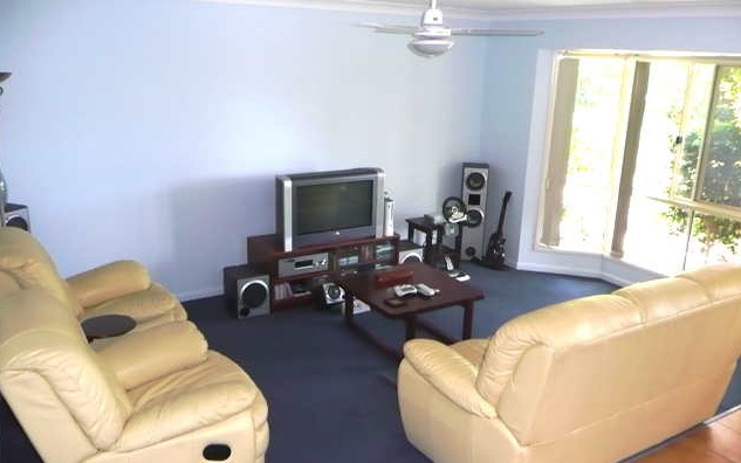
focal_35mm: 30
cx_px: 368
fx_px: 606
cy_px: 215
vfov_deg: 41.8
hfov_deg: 62.9
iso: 200
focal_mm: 4.6
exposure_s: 1/30
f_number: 3.3
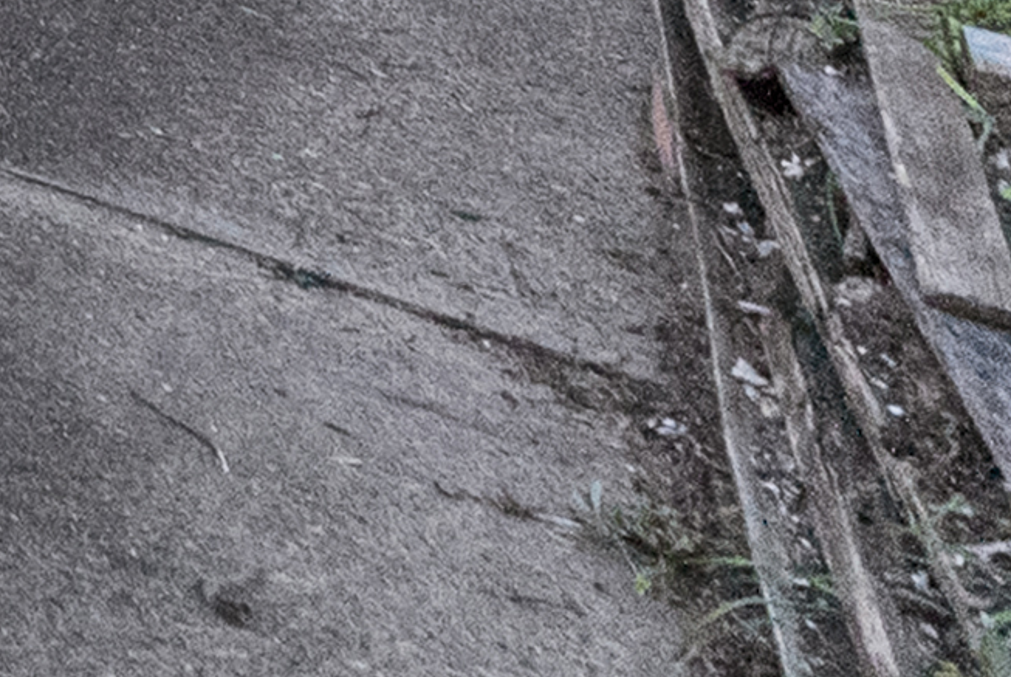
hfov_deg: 11.3
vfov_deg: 10.6
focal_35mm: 91
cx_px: -2075
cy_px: -1343
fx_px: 2558
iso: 800
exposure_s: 1/3200
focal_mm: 14
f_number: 4
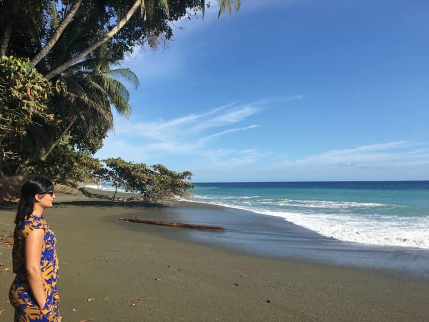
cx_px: 214
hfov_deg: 61.7
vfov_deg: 48.2
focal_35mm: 29
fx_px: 359
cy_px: 161
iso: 25
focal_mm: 4.15
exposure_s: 1/1637
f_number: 2.2
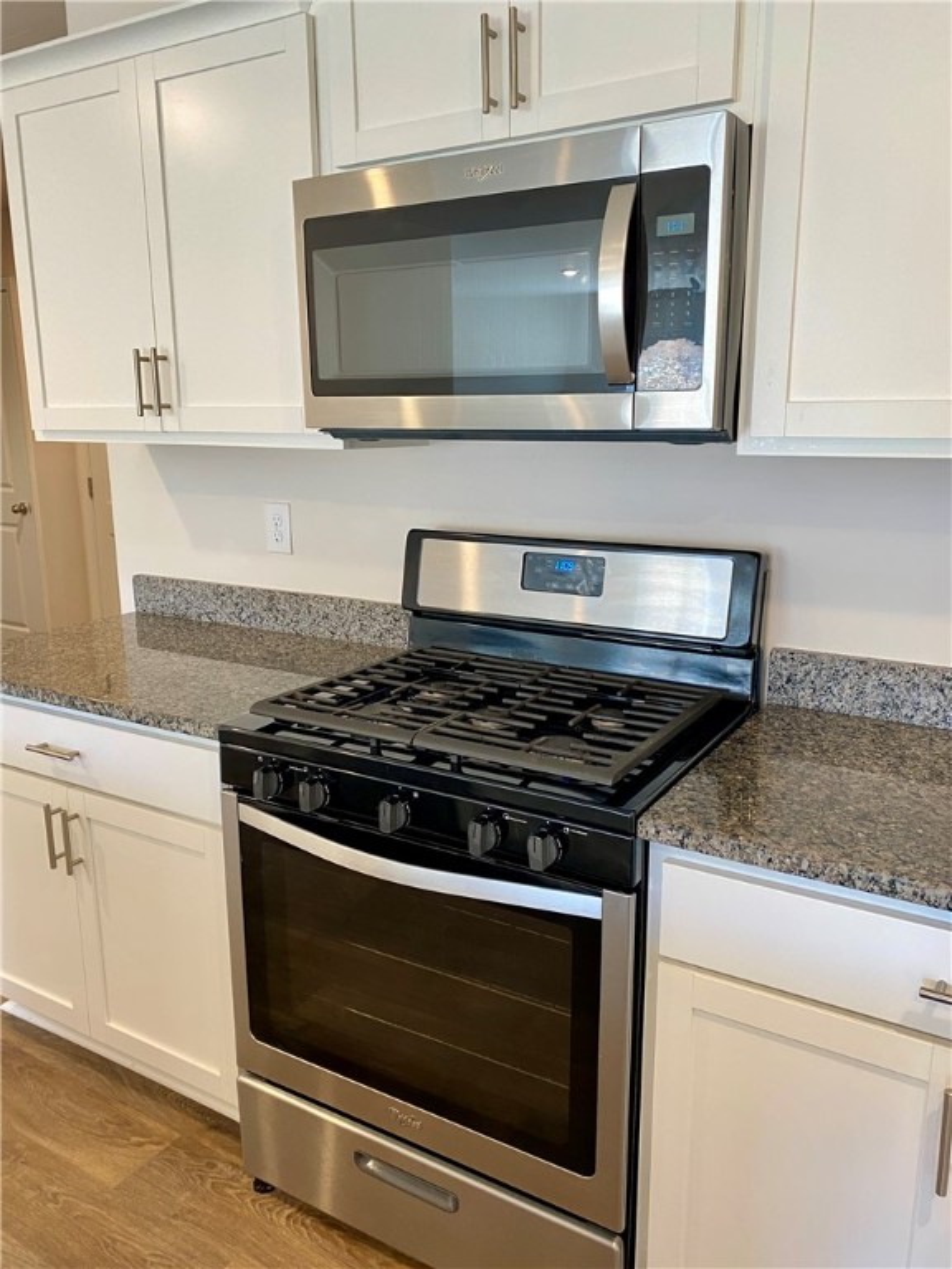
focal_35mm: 26
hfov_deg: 53.1
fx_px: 953
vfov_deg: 67.3
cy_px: 634
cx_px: 476
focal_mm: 4.25
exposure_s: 1/60
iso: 320
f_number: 1.8
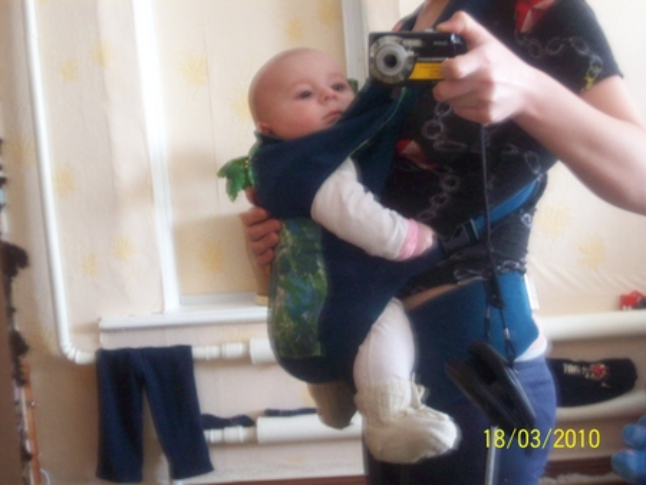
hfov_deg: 25.3
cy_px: 242
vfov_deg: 19.2
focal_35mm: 77
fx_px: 1438
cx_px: 323
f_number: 4.2
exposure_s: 1/8
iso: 180
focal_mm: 12.8
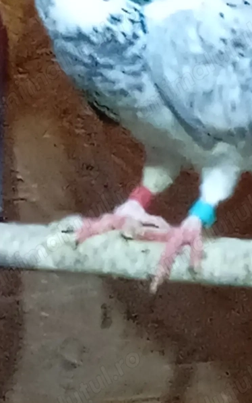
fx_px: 2976
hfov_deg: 4.8
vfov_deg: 7.7
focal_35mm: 271
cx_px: 154
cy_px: 99
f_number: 1.8
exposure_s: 1/25
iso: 1948
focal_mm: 4.22
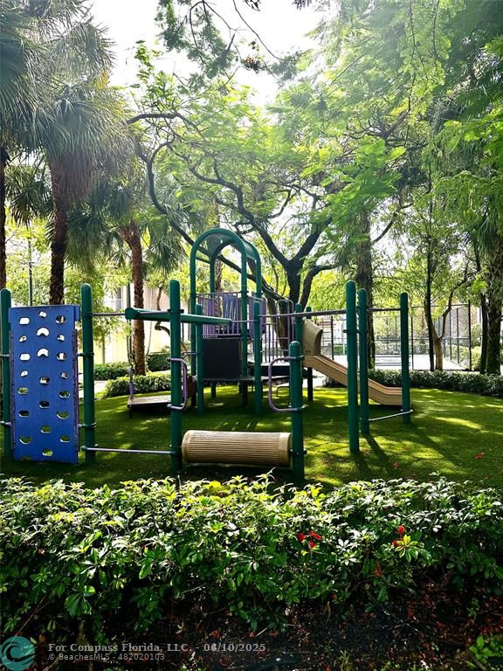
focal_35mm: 24
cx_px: 252
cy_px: 336
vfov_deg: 71.6
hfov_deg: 56.8
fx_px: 465
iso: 80
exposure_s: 1/429
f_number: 1.78
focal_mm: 6.86
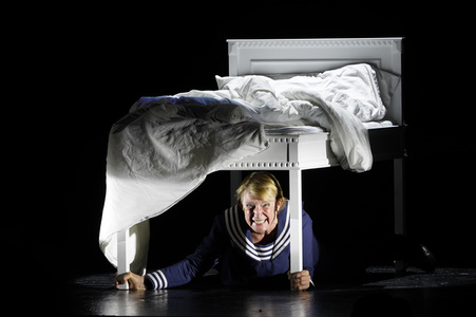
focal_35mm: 329
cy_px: 158
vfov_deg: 4.2
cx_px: 238
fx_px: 4347
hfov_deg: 6.3
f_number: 8
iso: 1600
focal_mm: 329
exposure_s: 1/400
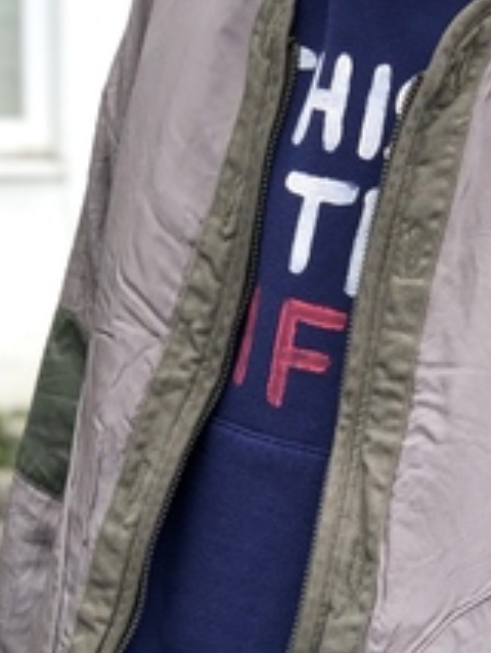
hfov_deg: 9.1
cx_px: 371
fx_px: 3080
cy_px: 400
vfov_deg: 12.1
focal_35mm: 163
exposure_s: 1/284
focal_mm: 6
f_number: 2.4
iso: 16
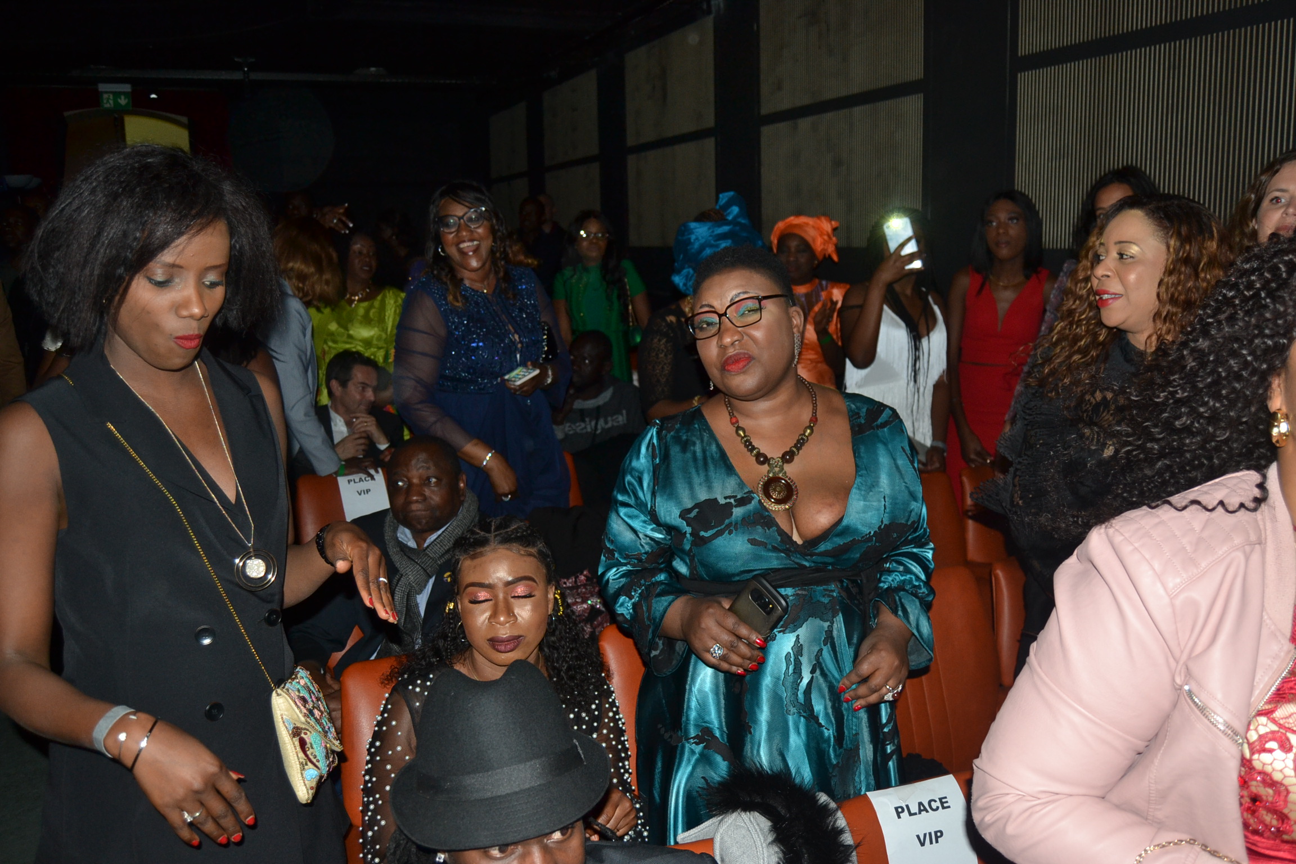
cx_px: 648
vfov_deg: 45.7
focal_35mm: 28
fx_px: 1026
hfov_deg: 64.6
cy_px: 432
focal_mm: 19
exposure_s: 1/60
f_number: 3.5
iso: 400
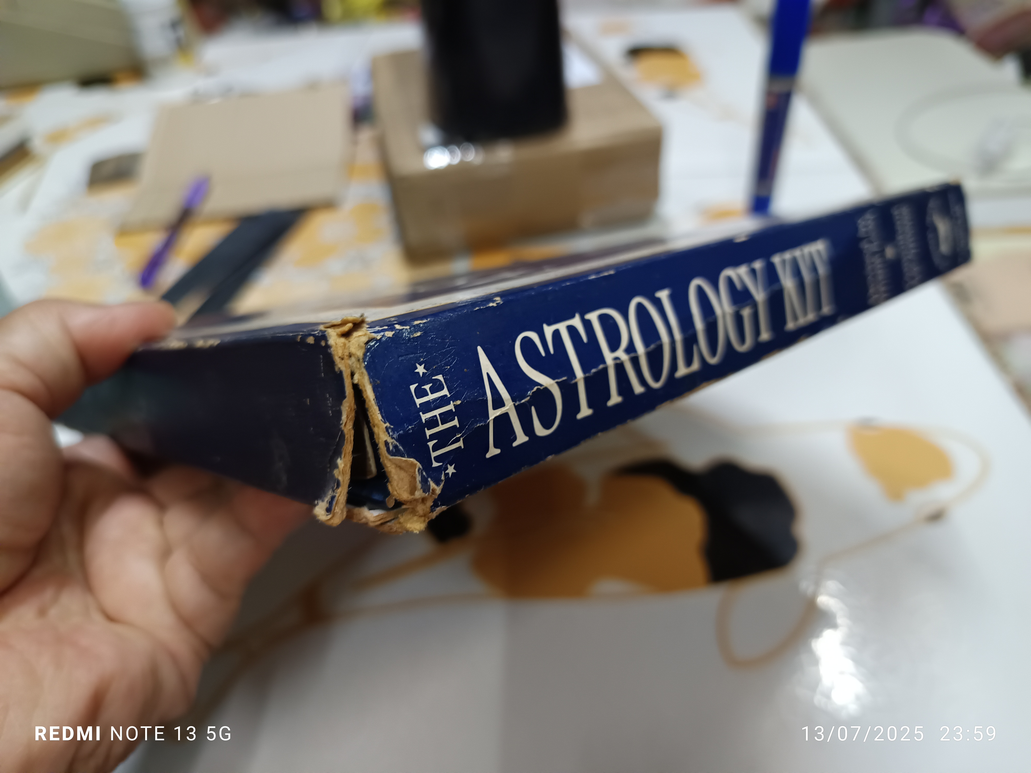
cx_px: 516
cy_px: 386
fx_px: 715
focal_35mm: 24
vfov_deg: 56.8
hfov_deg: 71.6
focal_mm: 5.31
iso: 1199
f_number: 1.7
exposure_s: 1/25
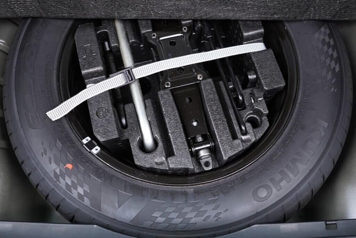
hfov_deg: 53.1
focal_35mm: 36
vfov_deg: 36.9
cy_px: 119
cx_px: 178
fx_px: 356
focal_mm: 24
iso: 500
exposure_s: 1/40
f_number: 2.8
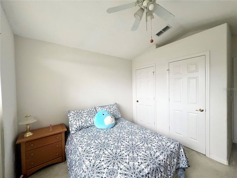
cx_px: 118
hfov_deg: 106.2
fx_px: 89
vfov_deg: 89.9
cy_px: 89
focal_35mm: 13
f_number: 1.8
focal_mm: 1.57
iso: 50
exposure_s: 1/99
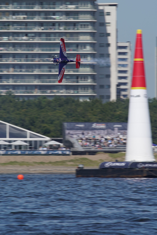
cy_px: 118
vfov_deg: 2.7
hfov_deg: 1.8
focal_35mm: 750
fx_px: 4906
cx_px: 78
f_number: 13
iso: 100
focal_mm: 500
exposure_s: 1/200
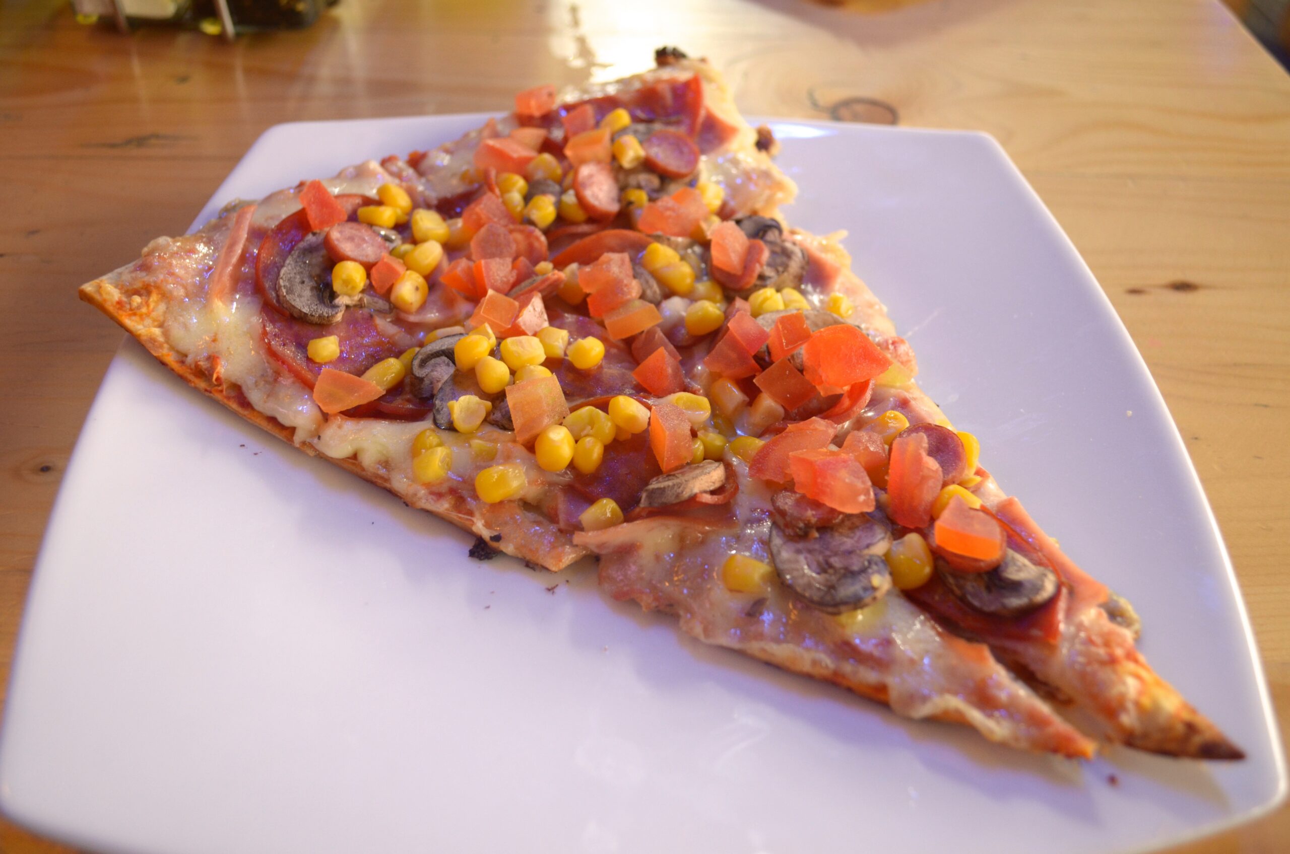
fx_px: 1180
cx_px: 645
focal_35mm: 33
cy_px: 427
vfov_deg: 39.8
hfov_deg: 57.3
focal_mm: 22
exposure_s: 1/13
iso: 640
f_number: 3.8
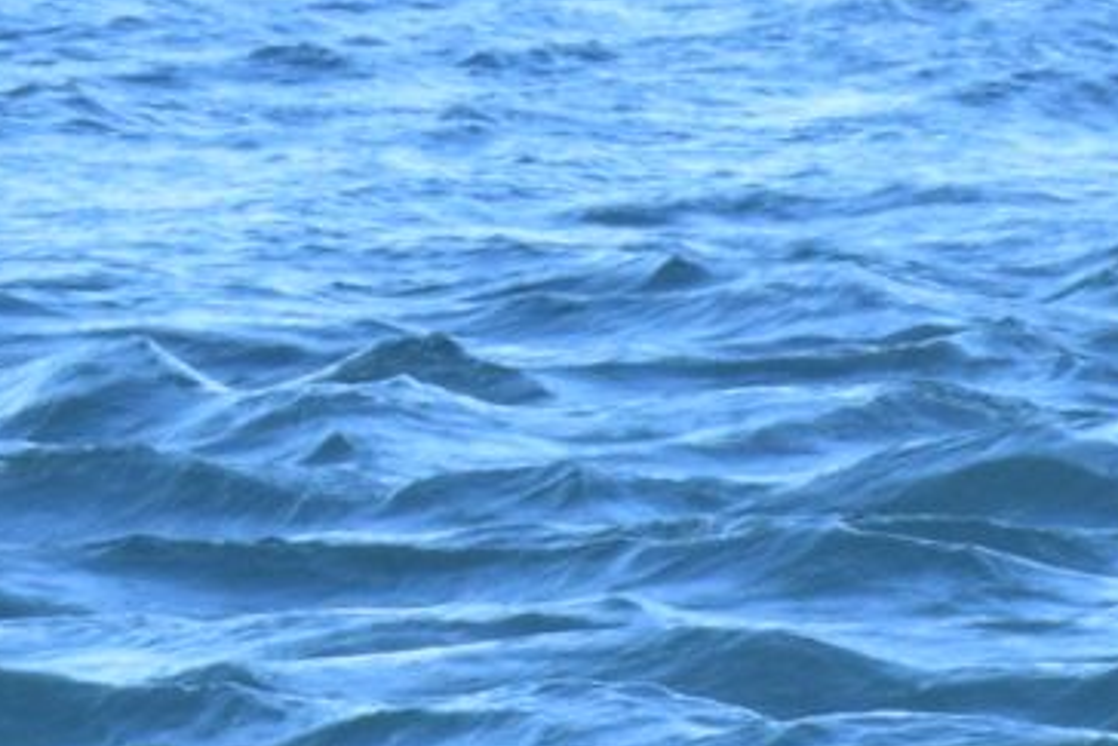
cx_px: -58
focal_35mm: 1075
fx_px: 33396
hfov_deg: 1.9
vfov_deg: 1.3
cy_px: -460
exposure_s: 1/80
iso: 400
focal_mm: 116
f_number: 18
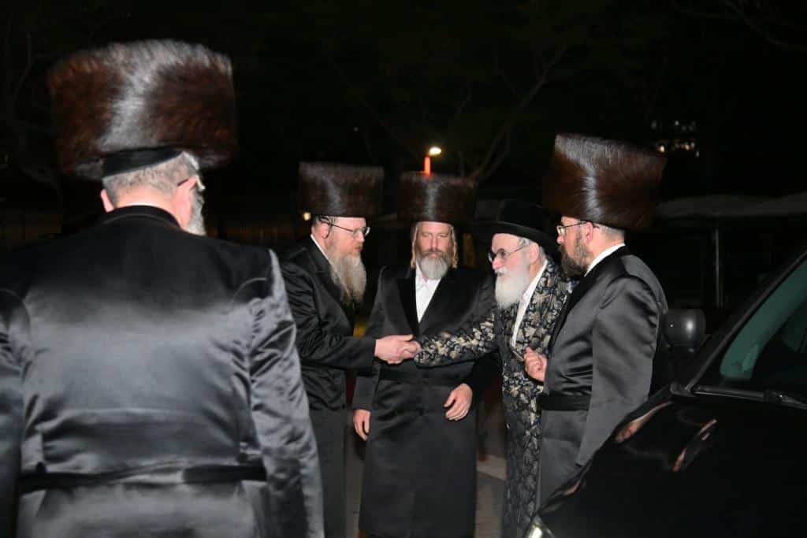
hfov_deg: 38.2
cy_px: 269
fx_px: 1166
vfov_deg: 26.0
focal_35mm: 52
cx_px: 404
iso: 2000
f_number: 4
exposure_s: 1/200
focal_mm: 52
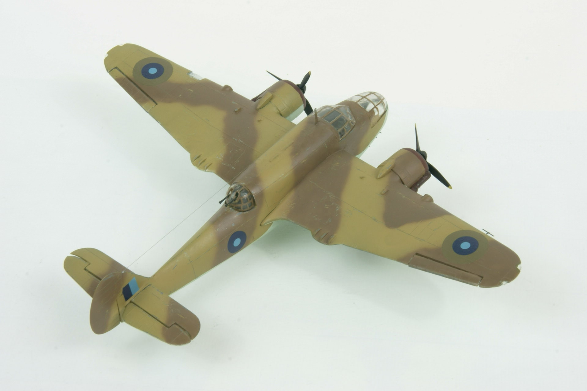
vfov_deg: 15.2
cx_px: 294
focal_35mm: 90
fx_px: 1467
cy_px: 196
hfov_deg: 22.6
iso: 80
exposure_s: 1.6
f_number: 29
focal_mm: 60
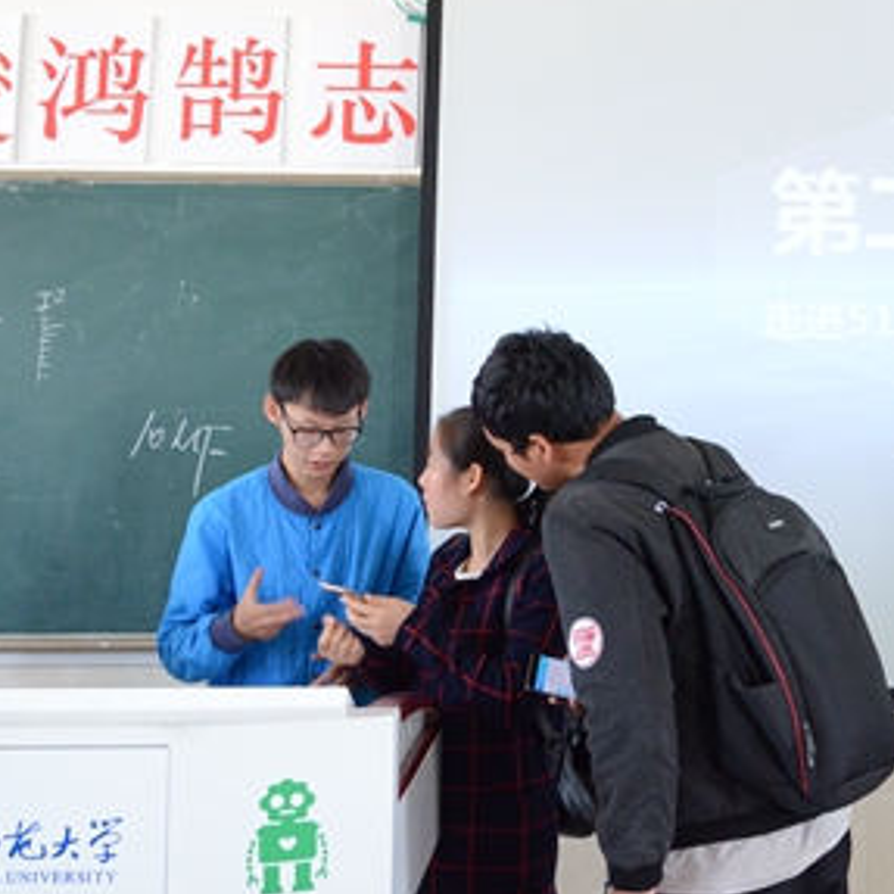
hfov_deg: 31.9
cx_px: 791
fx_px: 1490
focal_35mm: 51
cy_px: 243
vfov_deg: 32.9
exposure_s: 1/60
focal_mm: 18
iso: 2200
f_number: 5.6
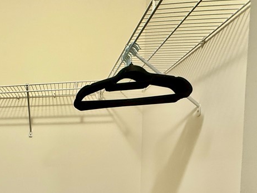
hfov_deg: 51.3
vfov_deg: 38.8
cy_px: 204
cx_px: 24
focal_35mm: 31
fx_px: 230
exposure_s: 1/60
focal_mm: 2.22
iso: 250
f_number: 2.2
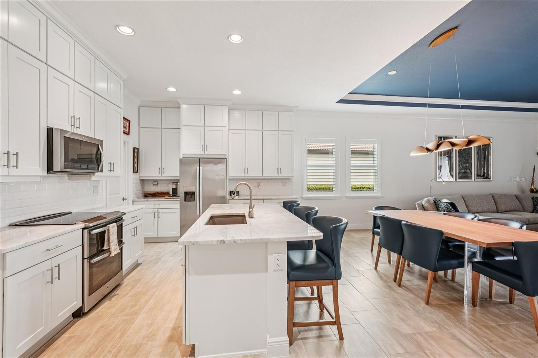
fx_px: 239
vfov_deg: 73.7
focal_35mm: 16
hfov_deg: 96.7
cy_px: 179
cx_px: 269
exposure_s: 1/25
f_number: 8
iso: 400
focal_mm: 16
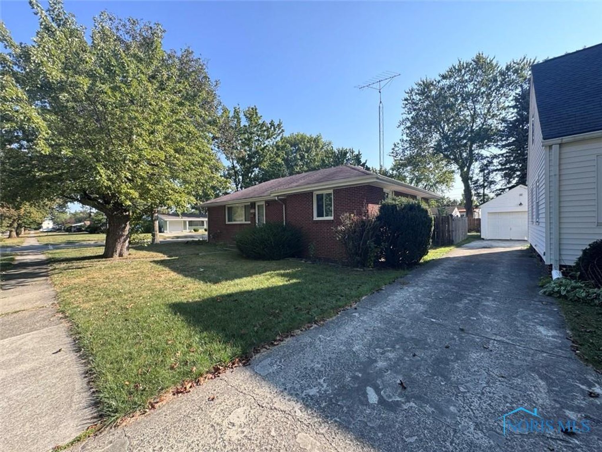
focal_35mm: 14
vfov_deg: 85.7
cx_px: 301
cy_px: 226
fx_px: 243
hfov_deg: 102.1
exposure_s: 1/340
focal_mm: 2.22
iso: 40
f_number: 2.2
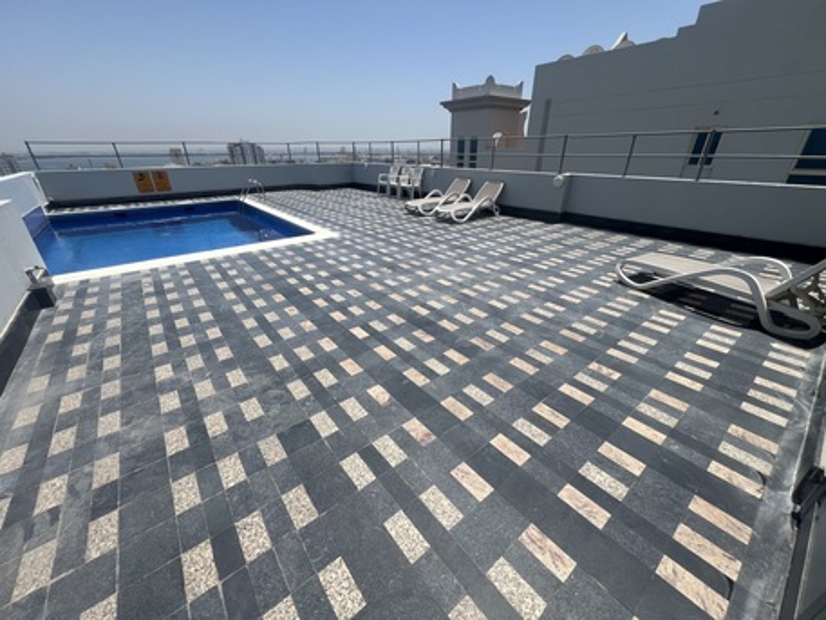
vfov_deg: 89.9
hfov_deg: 106.2
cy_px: 310
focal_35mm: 13
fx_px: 310
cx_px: 413
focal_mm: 1.57
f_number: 1.8
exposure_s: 1/2950
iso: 32
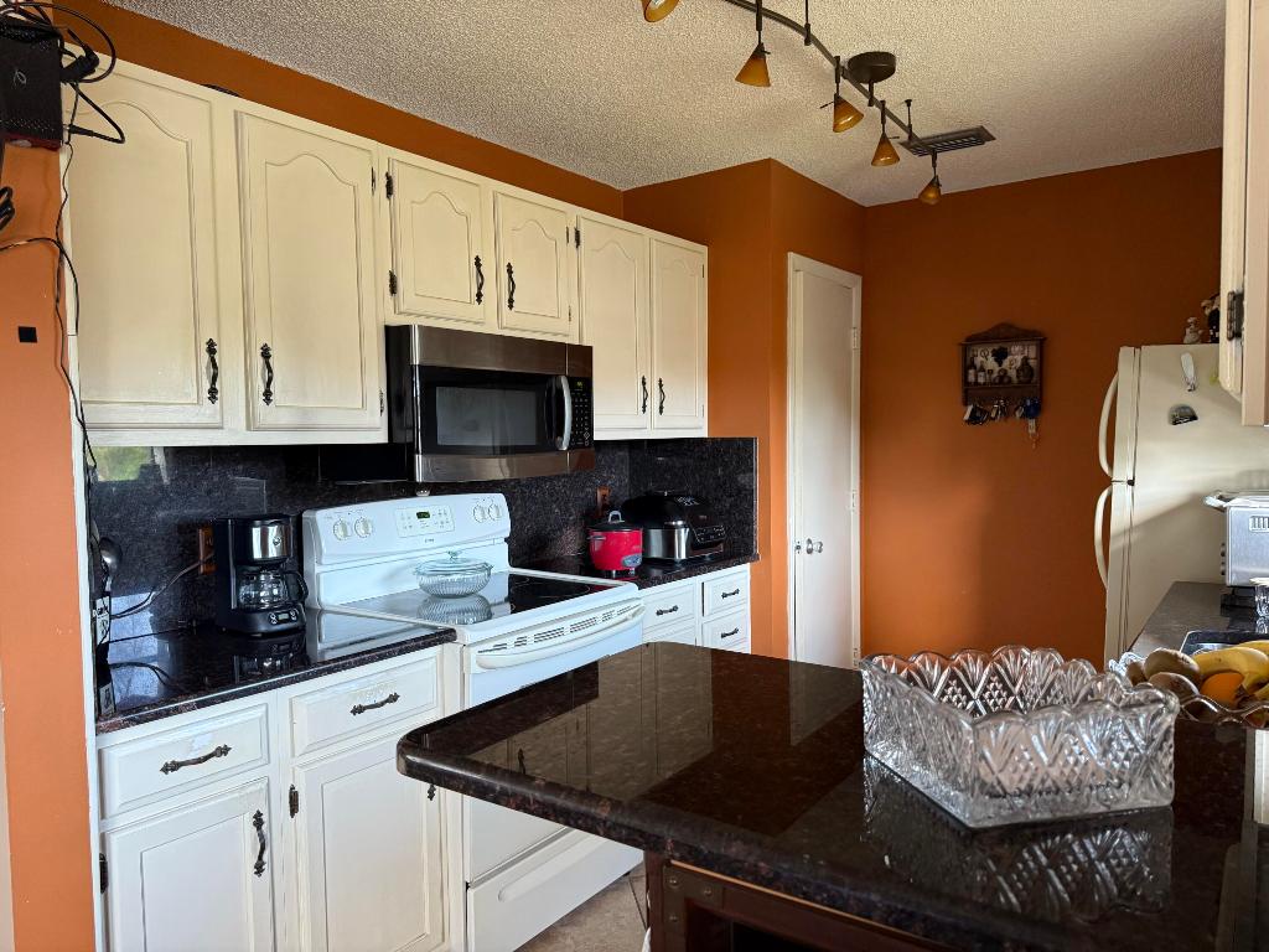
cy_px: 476
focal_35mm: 24
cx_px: 634
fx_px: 880
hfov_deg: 71.6
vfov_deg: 56.8
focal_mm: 6.76
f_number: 1.78
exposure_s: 1/60
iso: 250
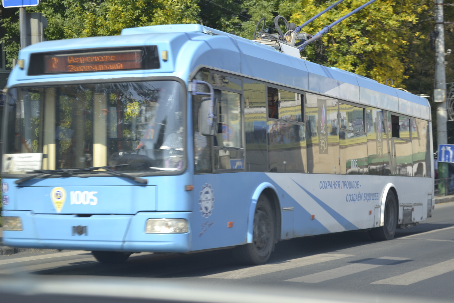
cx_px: 227
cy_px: 152
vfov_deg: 16.6
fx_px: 1040
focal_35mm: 82
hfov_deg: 24.6
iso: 100
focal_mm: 55
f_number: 5.6
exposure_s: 1/160
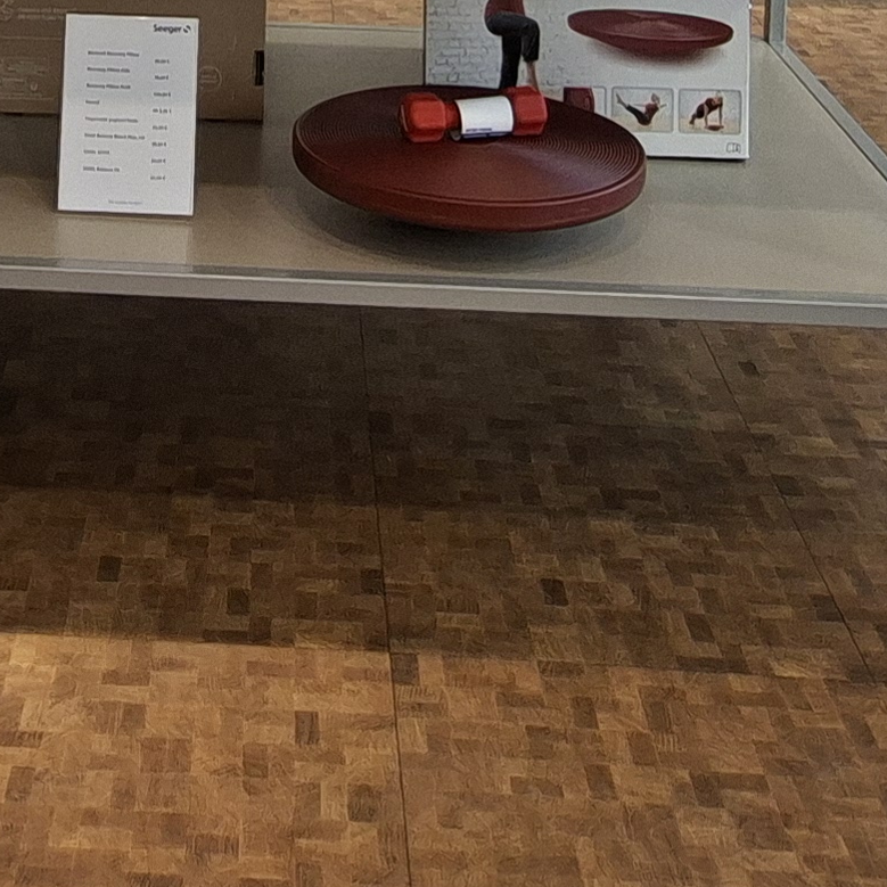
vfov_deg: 23.7
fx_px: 1710
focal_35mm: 59
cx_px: 169
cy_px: -405
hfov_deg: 28.4
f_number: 2.2
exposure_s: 1/50
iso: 64
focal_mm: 1.74
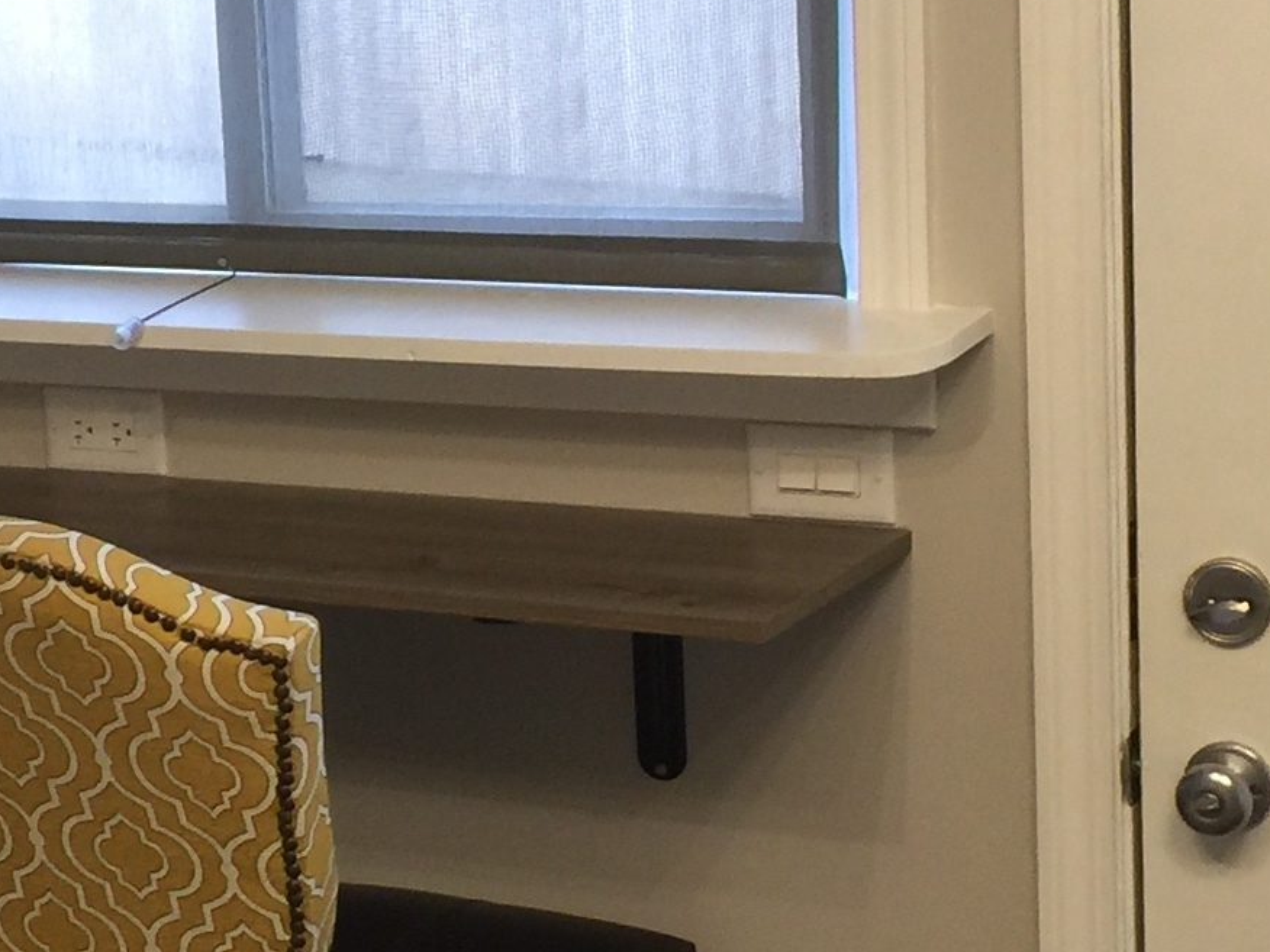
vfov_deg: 13.7
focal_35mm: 108
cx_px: 14
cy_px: 384
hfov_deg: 17.8
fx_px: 3962
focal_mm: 4.15
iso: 40
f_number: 2.2
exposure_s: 1/15
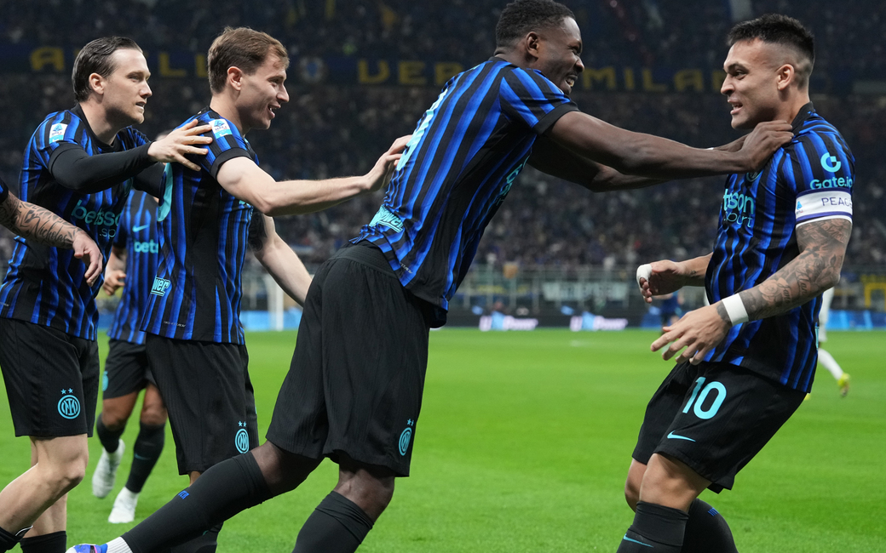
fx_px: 2318
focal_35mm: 96
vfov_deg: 13.6
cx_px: 331
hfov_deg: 21.6
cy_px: 325
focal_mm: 70
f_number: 3.2
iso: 3200
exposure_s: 1/1600
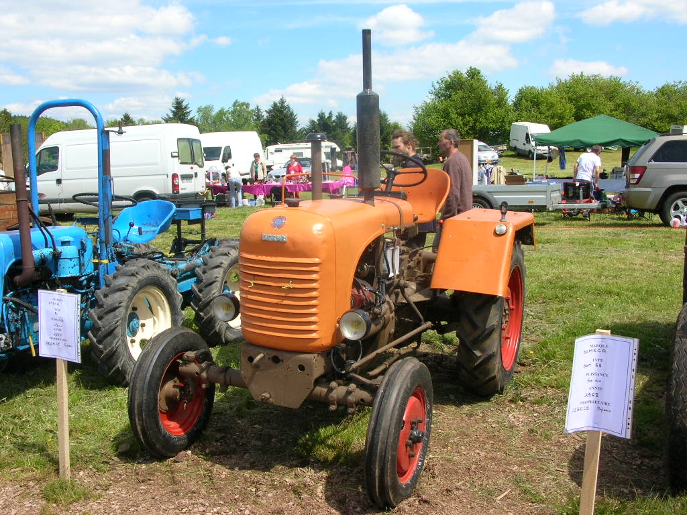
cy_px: 258
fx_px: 695
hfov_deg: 52.6
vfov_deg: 40.7
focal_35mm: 35
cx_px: 344
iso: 50
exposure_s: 1/202
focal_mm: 5.8
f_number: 5.6
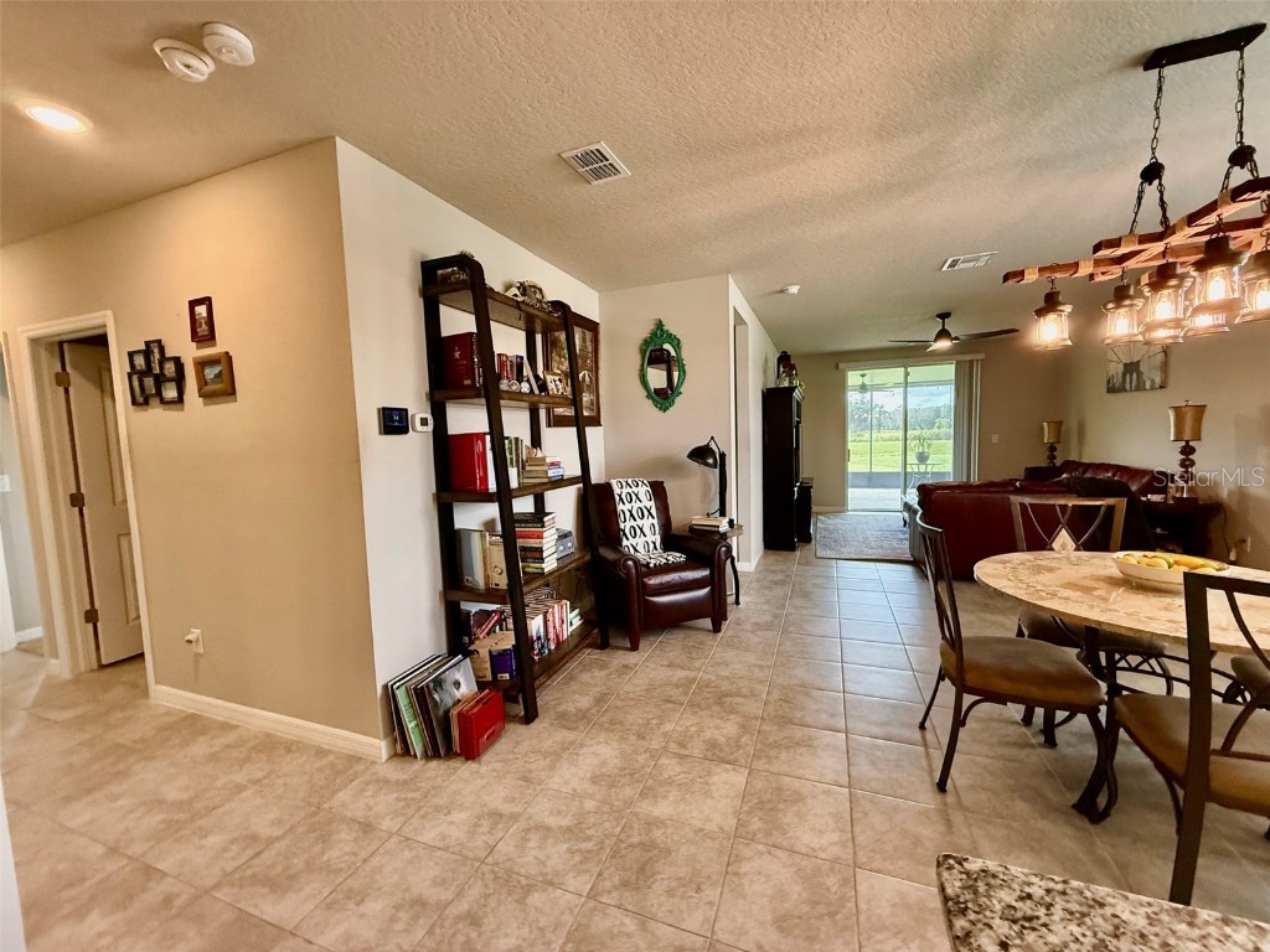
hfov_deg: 102.1
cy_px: 476
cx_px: 635
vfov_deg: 85.7
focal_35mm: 14
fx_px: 514
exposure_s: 1/120
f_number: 2.2
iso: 500
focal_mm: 2.22
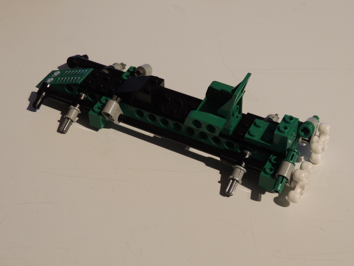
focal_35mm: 70
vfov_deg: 21.0
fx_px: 716
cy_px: 133
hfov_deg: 27.8
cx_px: 177
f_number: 3.9
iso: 100
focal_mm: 12.4
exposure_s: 1/3
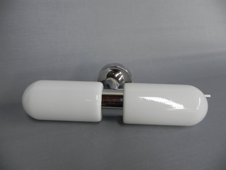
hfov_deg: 67.3
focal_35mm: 26
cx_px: 113
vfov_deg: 53.1
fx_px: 170
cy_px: 85
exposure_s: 1/30
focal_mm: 4.6
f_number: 2.8
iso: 175
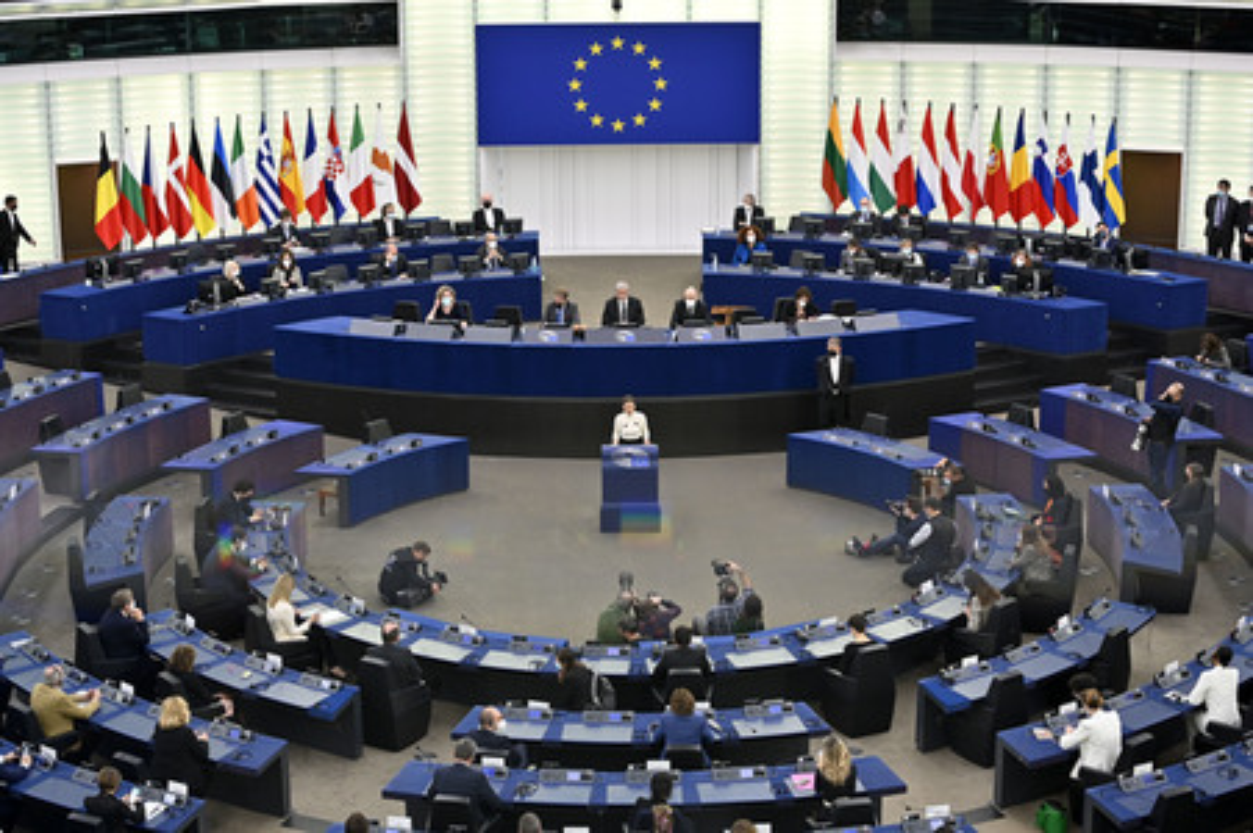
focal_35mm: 70
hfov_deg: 28.9
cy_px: 416
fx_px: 2435
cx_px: 626
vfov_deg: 19.4
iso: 1000
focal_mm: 70
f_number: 2.8
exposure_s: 1/320
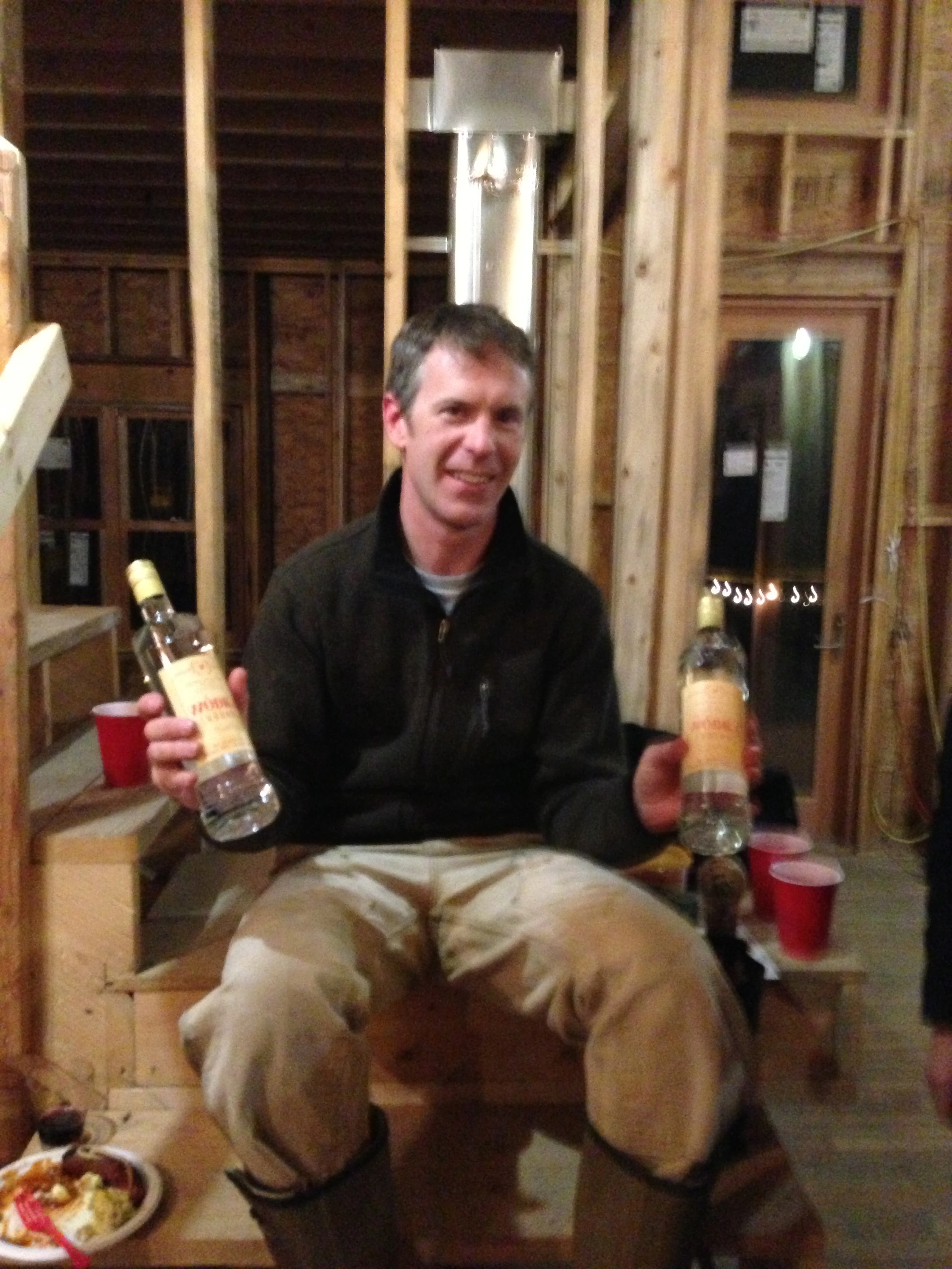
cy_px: 634
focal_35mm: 33
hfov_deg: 42.9
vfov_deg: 55.4
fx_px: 1210
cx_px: 476
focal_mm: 4.13
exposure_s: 1/15
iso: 800
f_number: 2.4
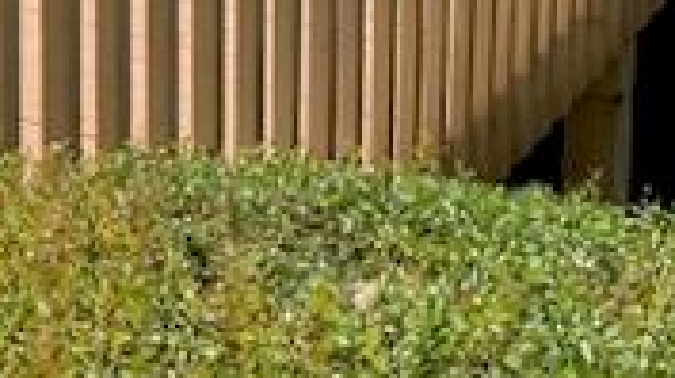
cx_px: 46
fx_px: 1913
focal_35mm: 107
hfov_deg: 19.6
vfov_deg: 10.4
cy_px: -353
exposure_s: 1/871
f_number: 1.8
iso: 25
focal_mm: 4.25
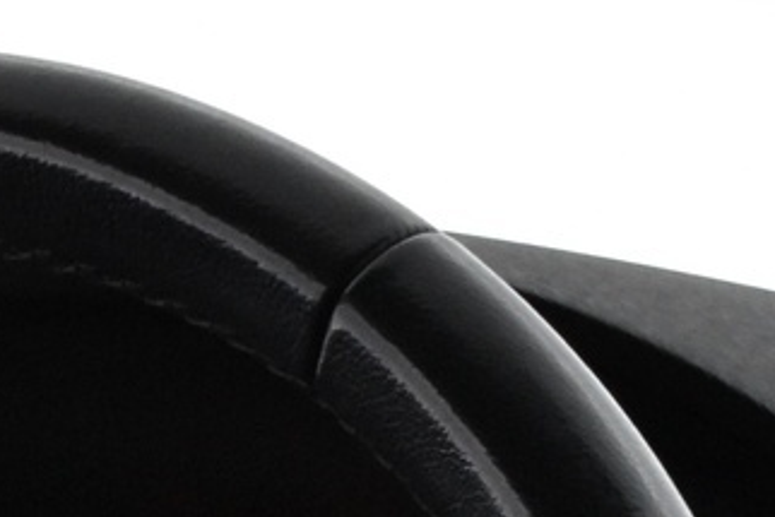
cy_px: 1200
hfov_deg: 8.7
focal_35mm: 234
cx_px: -242
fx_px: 5029
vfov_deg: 5.7
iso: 3200
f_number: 4.5
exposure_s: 1/80
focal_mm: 31
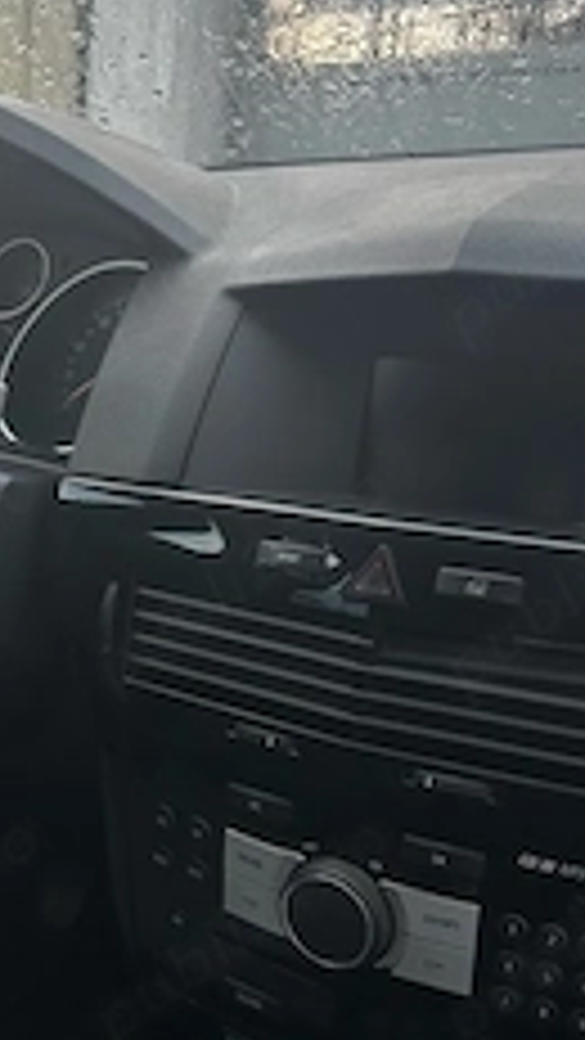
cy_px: 635
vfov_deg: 41.9
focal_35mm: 49
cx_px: -18
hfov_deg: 23.3
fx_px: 1351
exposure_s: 1/43
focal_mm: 5.7
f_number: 1.5
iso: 500
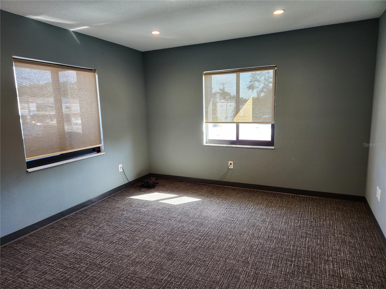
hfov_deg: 73.9
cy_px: 144
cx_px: 193
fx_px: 256
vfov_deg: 58.9
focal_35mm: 23
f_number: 1.8
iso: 160
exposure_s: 1/120
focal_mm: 5.4
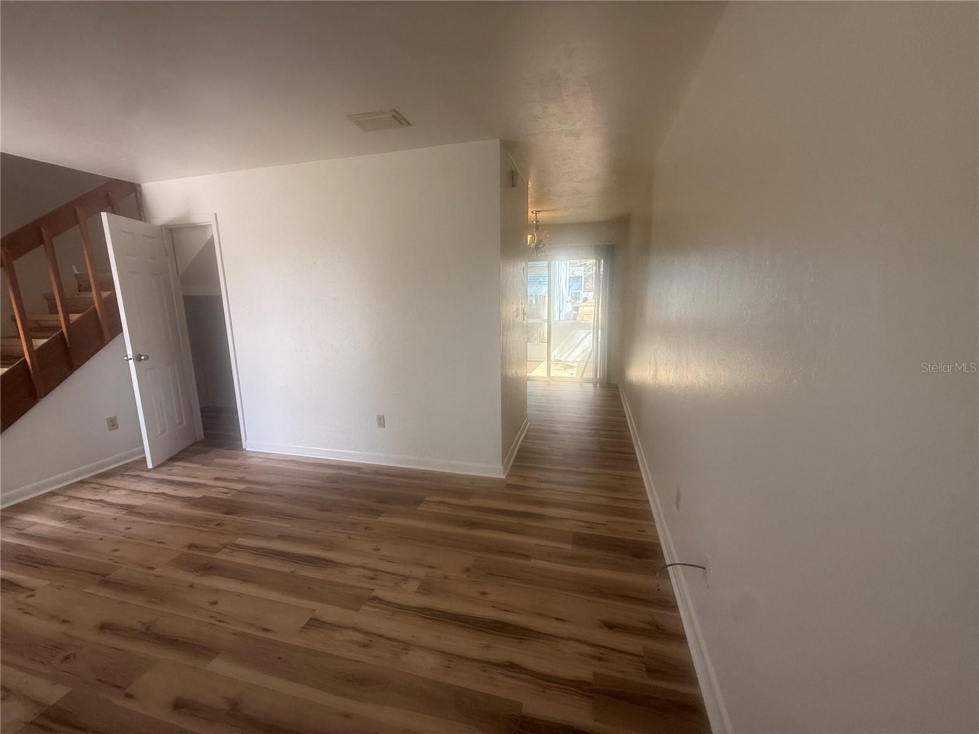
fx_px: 396
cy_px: 367
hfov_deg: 102.1
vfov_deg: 85.7
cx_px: 490
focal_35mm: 14
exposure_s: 1/99
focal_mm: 2.22
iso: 64
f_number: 2.2
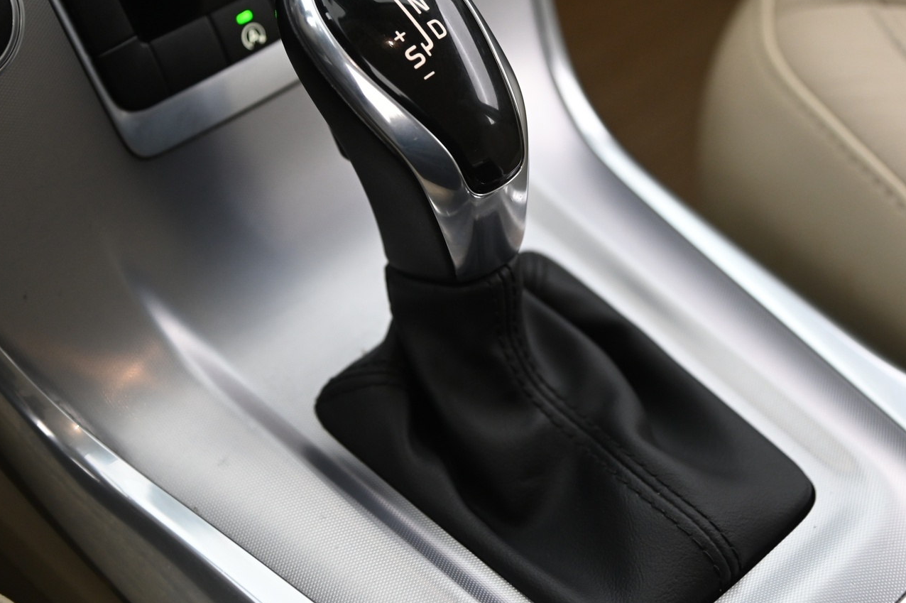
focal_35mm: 70
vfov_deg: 19.4
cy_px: 245
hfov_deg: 28.9
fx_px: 1760
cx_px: 478
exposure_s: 1/15
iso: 2000
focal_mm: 55
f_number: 4
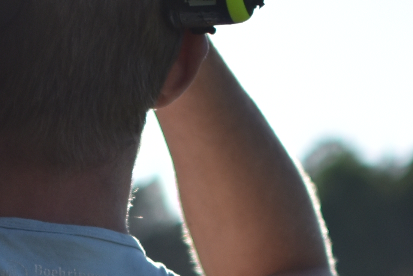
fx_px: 3278
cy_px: 145
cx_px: -146
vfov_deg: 4.8
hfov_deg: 7.1
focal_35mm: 286
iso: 100
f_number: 1.8
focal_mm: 35
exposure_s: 1/4000
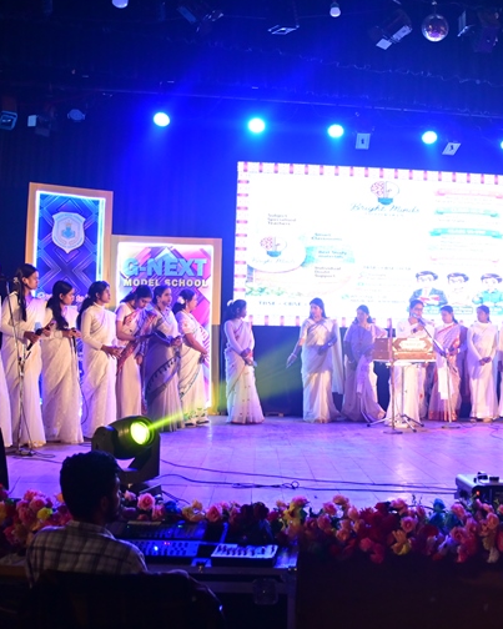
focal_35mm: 68
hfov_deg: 22.2
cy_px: 314
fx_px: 1268
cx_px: 392
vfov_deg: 27.9
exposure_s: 1/100
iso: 1250
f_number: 5
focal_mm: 30.5
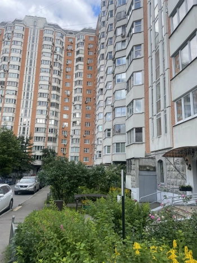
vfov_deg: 67.3
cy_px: 132
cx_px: 98
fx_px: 197
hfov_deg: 53.1
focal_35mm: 26
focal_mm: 4.2
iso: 32
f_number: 1.6
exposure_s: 1/955
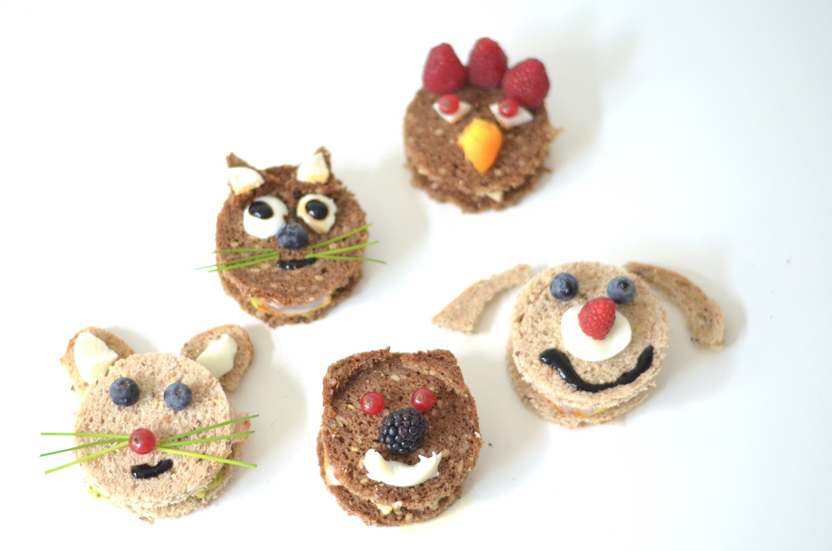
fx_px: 1730
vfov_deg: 18.1
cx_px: 416
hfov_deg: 27.0
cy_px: 276
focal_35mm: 75
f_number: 1.8
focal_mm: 50
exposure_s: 1/250
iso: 1600
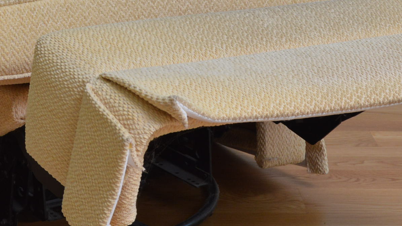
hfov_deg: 15.5
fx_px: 1474
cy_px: 2
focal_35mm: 138
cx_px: 145
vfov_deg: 8.7
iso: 400
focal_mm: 35
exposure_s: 1/125
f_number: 6.3
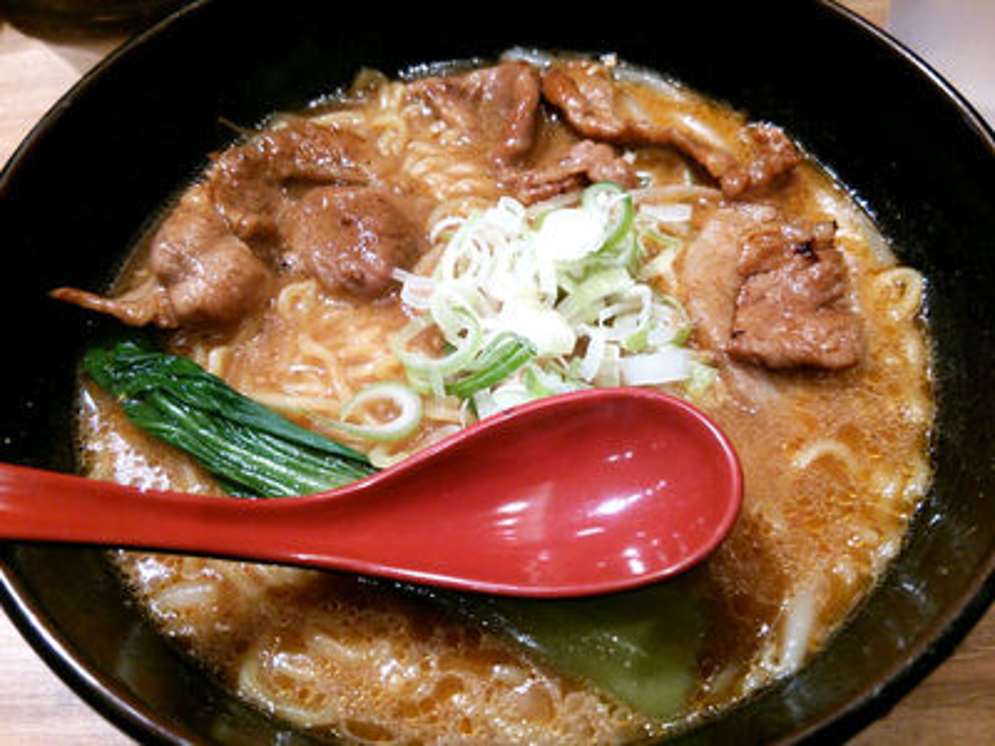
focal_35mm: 30
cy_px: 373
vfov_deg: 46.8
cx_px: 498
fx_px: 862
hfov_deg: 60.0
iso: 100
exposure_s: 1/44
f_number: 1.94
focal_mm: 4.06
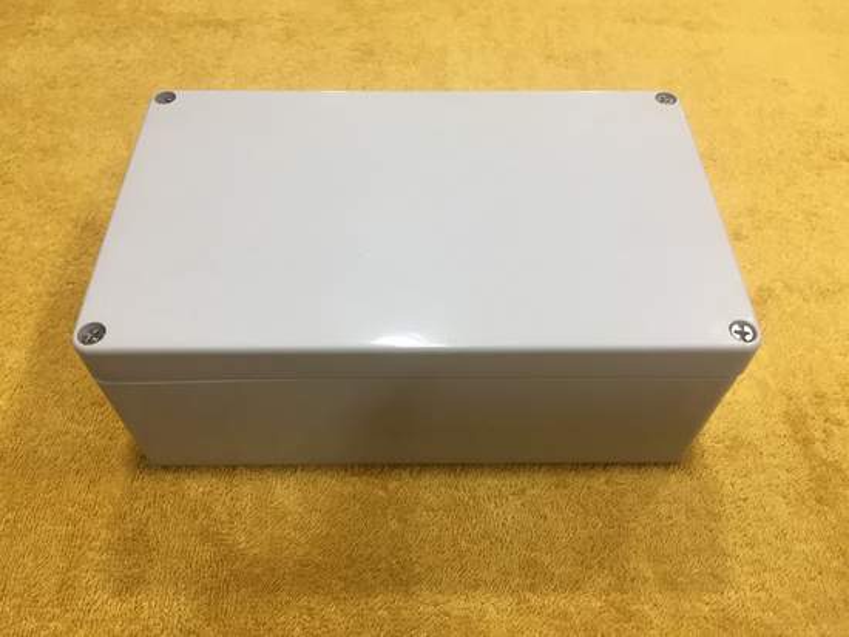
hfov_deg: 61.6
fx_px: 712
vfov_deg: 48.3
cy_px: 318
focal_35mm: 29
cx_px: 424
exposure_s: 1/33
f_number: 2.2
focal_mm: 4.15
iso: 50
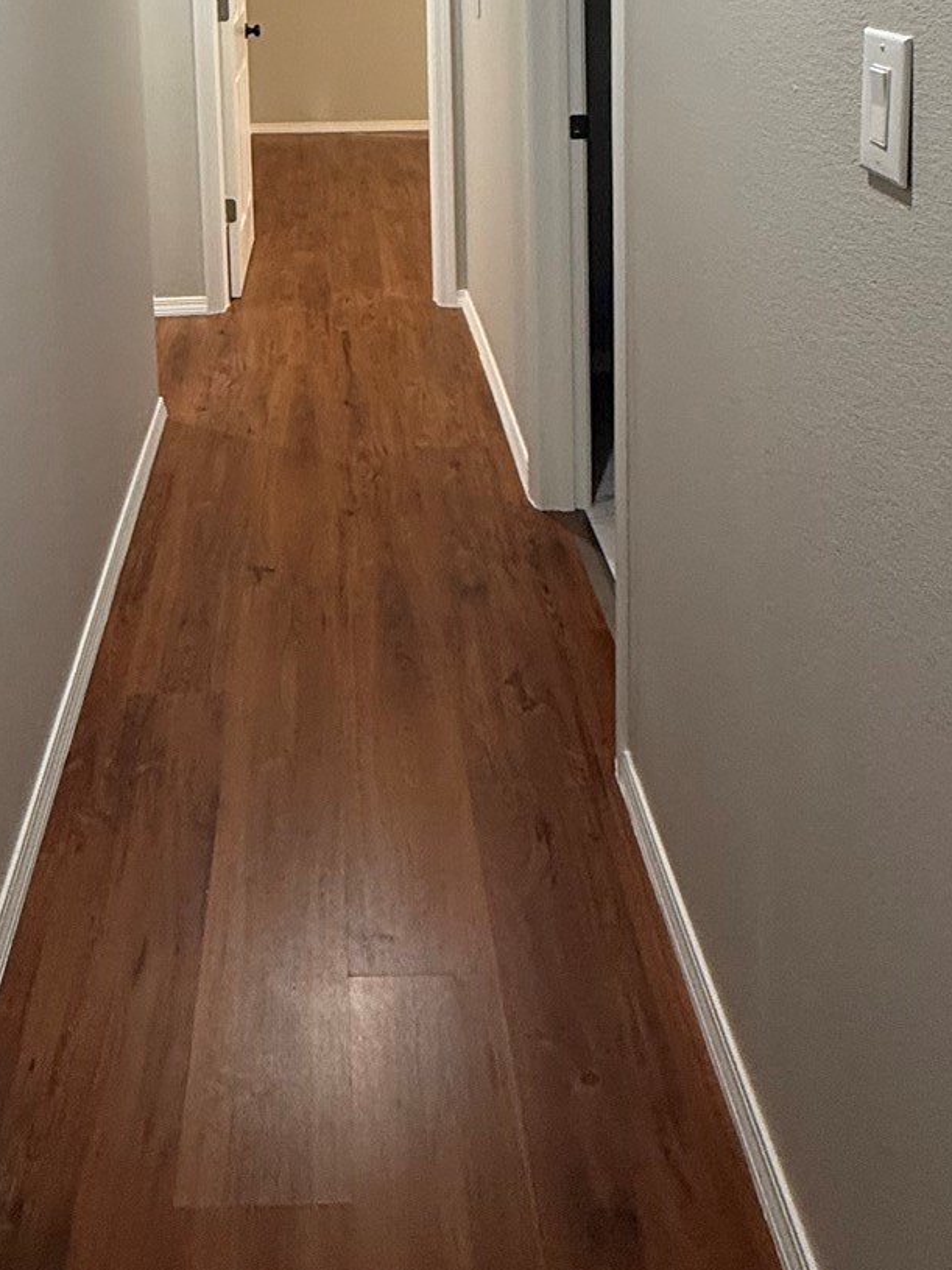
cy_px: 22
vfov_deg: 46.9
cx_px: 319
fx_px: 1210
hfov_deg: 42.4
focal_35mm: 33
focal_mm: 2.22
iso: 200
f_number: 2.2
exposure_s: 1/60
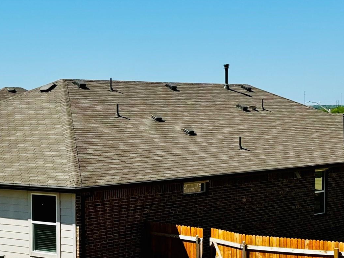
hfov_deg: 20.8
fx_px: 934
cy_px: 197
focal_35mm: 94
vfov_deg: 15.6
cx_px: 103
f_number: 1.78
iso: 64
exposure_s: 1/4975
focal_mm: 6.76
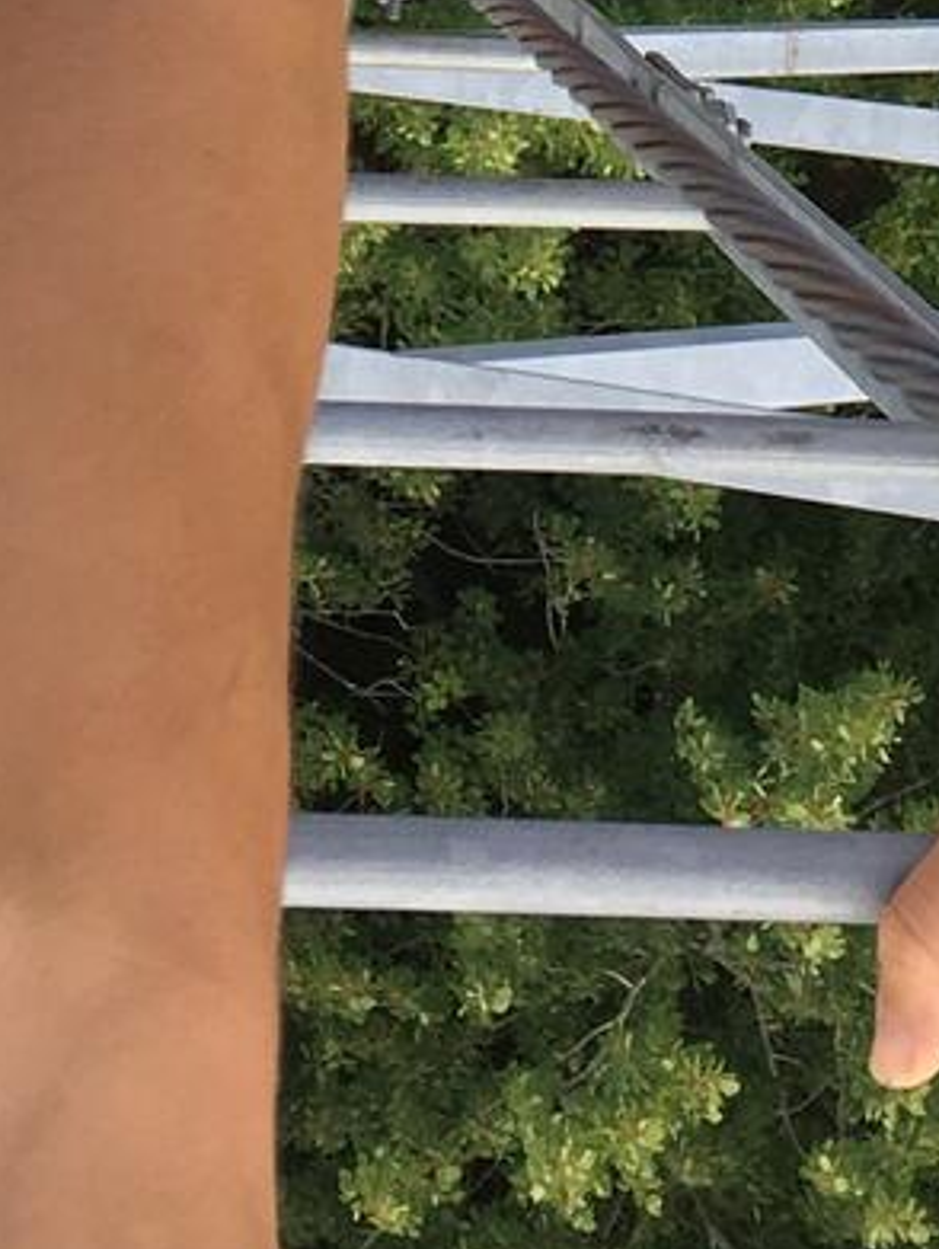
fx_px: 4766
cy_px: -768
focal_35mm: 132
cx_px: 683
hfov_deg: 11.2
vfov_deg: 13.8
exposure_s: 1/296
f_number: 2.2
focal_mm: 4.15
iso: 25
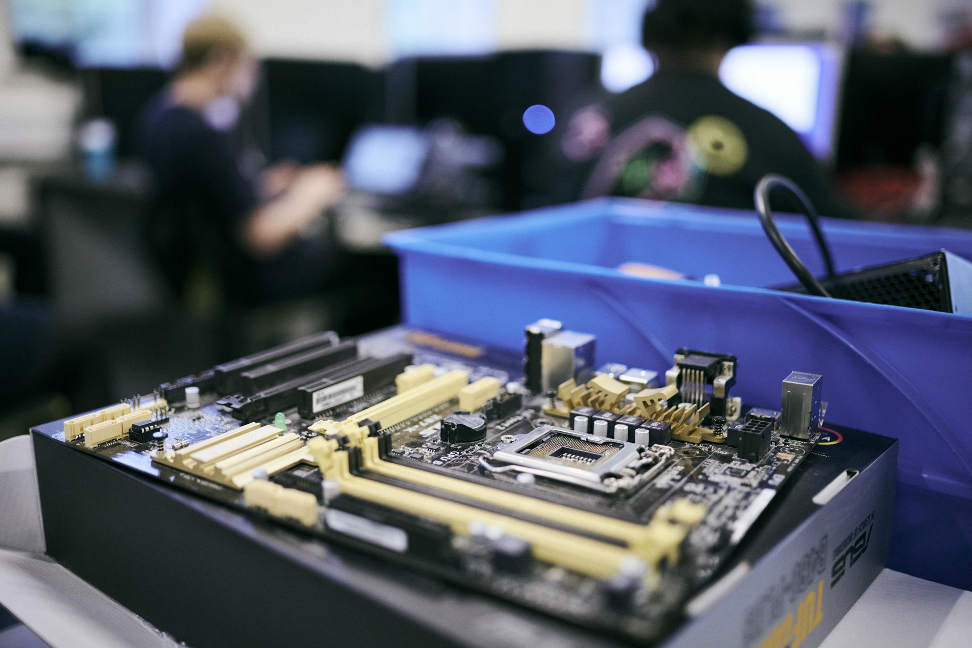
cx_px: 486
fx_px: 945
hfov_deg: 54.4
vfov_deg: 37.9
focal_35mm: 35
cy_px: 324
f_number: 1.8
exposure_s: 1/125
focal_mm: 35
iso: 640
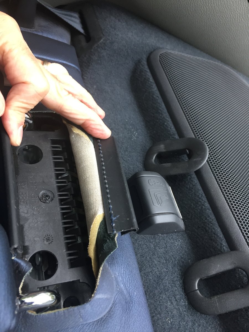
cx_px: 124
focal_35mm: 29
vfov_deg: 61.7
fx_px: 278
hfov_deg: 48.2
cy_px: 166
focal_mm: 4.15
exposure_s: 1/30
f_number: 2.2
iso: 32
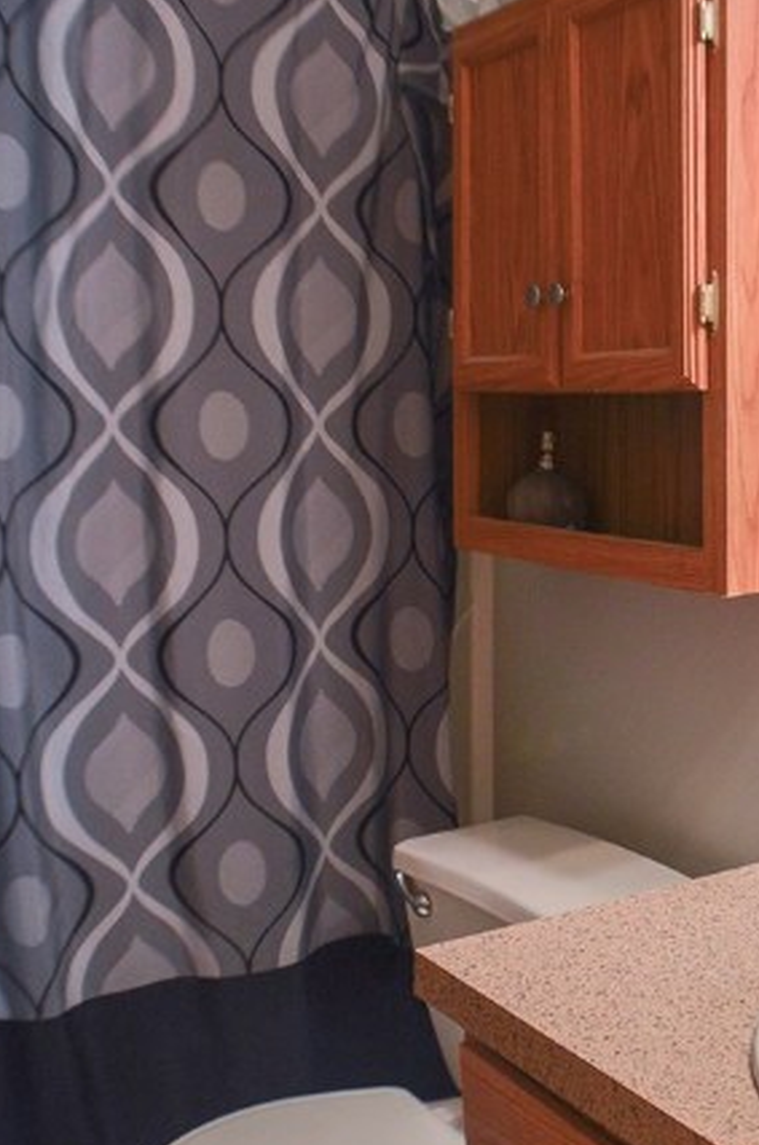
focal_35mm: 54
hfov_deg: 24.4
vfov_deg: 36.9
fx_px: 1715
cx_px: 649
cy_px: 625
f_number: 3.5
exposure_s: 1/60
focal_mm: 20
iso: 720
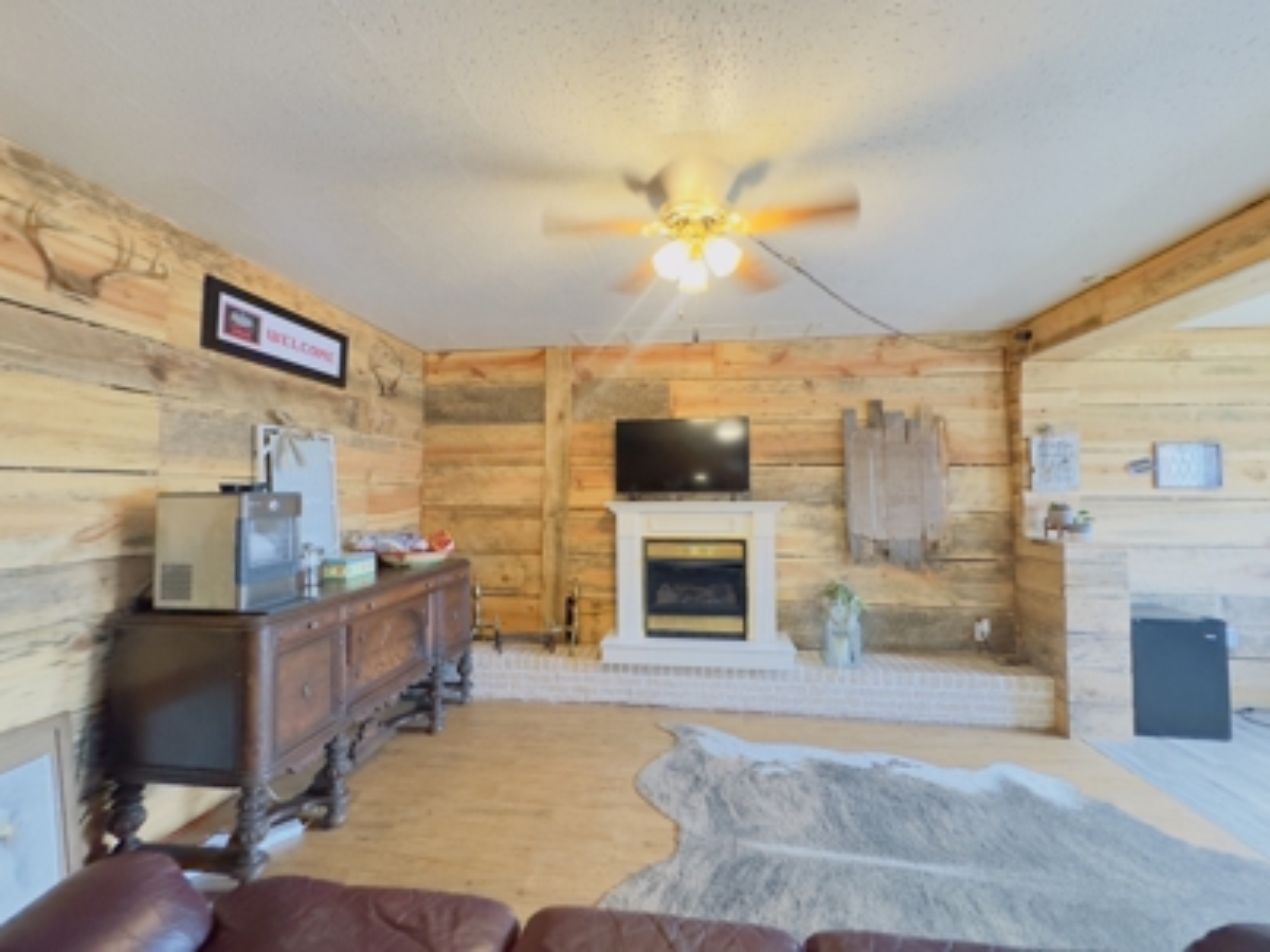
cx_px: 635
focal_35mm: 14
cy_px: 476
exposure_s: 1/60
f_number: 2.2
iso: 1250
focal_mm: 2.22
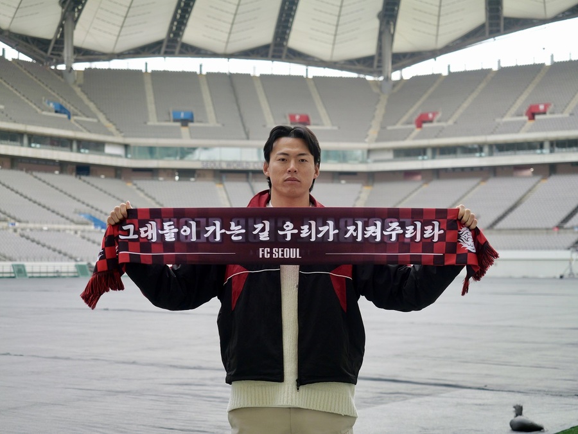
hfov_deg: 27.8
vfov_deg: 21.0
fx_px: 1169
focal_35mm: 70
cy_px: 217
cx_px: 289
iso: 640
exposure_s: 1/1300
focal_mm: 35
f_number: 2.8
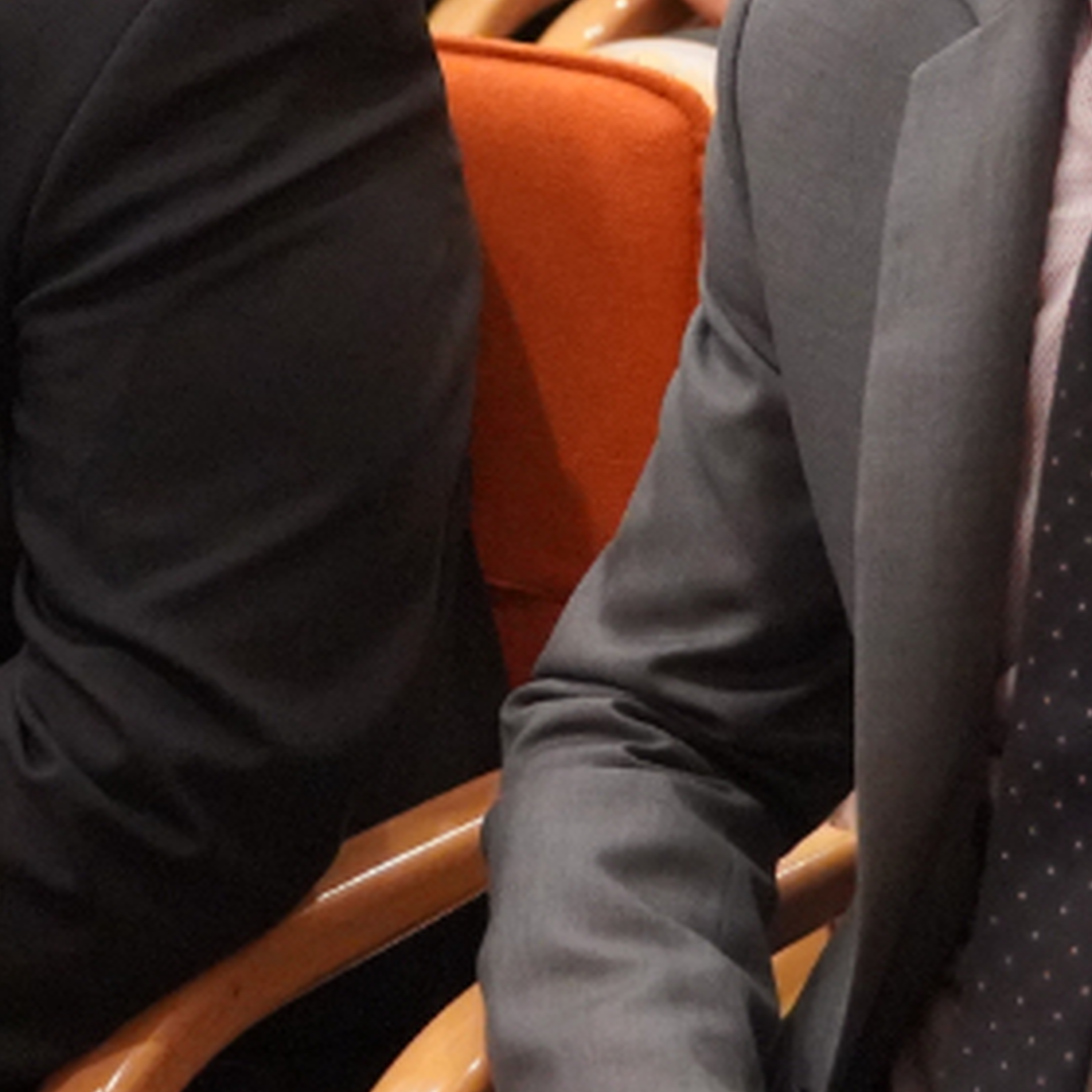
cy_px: 10
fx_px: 5068
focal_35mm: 142
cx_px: 238
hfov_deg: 12.3
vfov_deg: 12.2
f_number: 4
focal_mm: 36
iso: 12800
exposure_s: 1/80
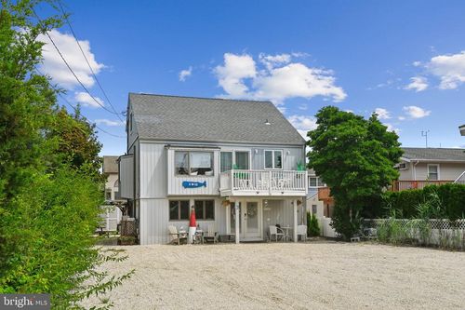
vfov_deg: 37.8
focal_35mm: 35
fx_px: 452
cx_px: 232
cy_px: 155
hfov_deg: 54.5
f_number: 16
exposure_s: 1/200
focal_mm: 35
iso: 250
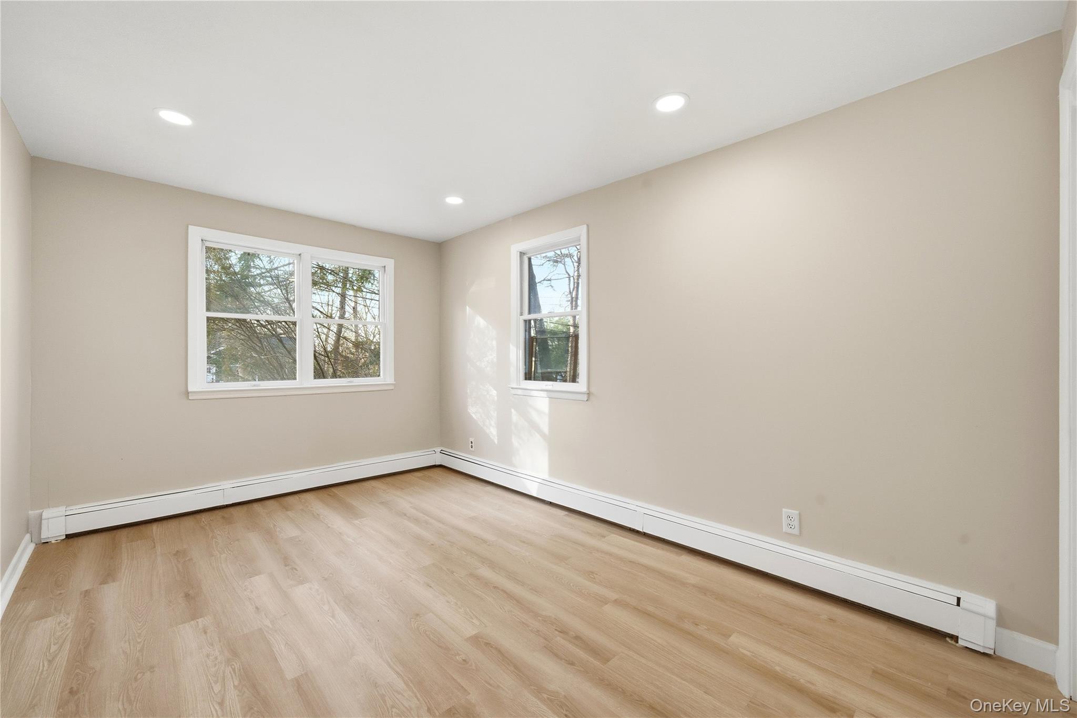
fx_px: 419
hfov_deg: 104.3
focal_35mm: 14
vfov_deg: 81.2
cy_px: 359
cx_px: 538
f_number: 8
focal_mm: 14
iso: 500
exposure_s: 1/640
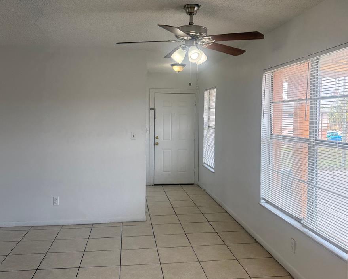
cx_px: 172
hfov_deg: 55.6
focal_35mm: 32
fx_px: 330
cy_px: 129
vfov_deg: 45.8
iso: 100
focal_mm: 6.76
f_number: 1.78
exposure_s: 1/397
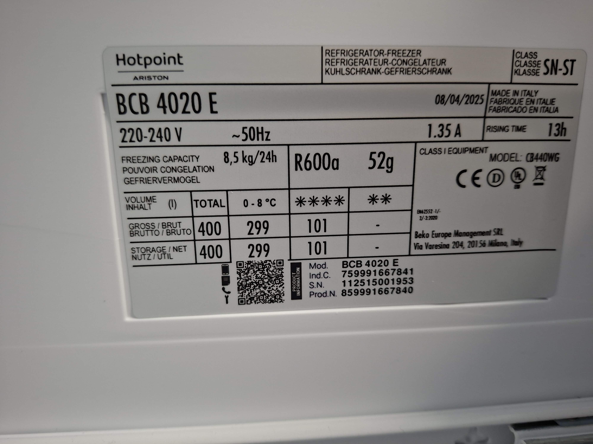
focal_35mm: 23
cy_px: 222
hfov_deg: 73.9
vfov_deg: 58.9
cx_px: 296
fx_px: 394
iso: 500
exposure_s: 1/25
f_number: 1.8
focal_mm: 5.54
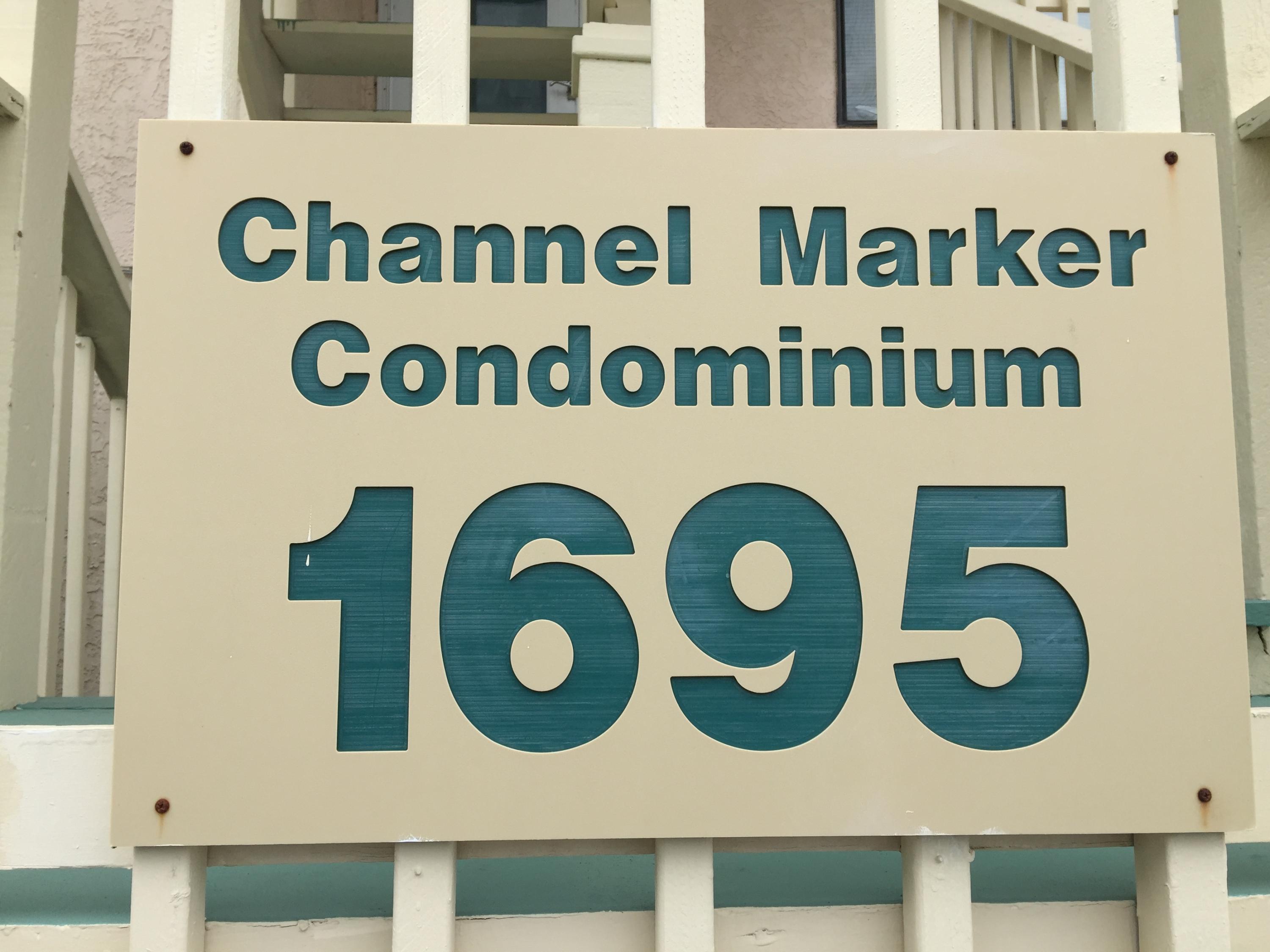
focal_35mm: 29
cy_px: 476
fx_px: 1064
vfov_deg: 48.2
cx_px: 635
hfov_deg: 61.7
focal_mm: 4.15
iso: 32
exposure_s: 1/989
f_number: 2.2
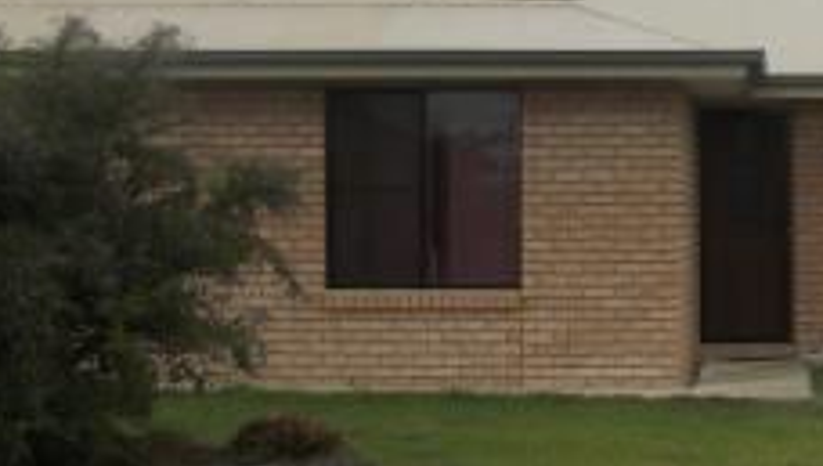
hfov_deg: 20.3
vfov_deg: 11.8
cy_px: 253
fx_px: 2251
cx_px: 729
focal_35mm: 103
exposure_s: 1/1250
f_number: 3.2
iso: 80
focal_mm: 4.9
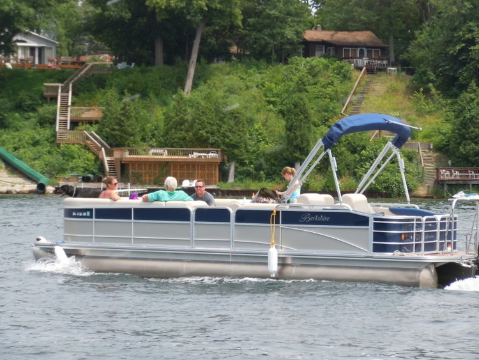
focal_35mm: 177
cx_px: 238
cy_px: 171
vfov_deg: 8.4
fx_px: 2450
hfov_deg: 11.2
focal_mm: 29.8
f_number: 5.5
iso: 100
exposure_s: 1/250
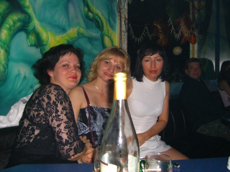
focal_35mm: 38
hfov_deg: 49.0
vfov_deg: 37.7
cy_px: 86
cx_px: 115
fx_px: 252
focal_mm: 7.9
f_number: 2.8
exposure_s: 1/60
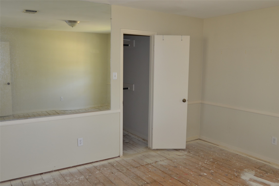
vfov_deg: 43.6
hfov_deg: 61.9
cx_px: 140
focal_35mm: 30
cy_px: 93
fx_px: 232
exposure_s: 1/60
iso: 400
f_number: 2.5
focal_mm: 20
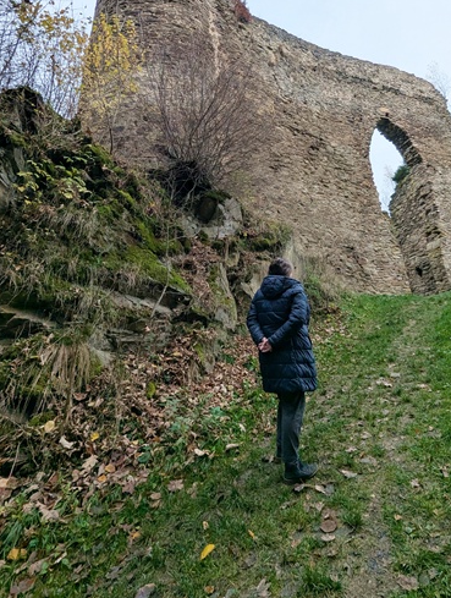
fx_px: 294
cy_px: 209
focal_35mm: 17
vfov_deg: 88.3
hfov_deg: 73.8
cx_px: 280
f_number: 2.2
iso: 50
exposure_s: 1/519
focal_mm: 1.95
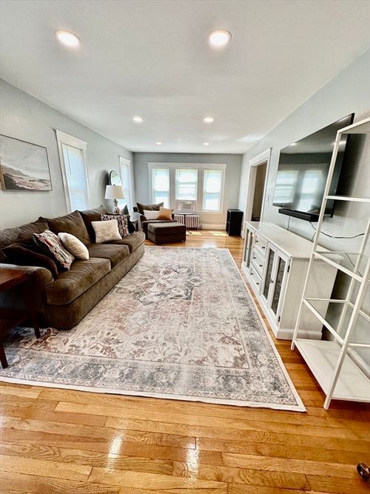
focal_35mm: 14
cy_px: 247
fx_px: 200
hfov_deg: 85.7
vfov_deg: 102.1
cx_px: 185
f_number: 2.2
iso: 100
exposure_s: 1/120
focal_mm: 2.22
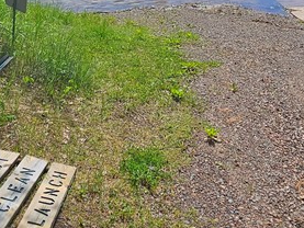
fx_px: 422
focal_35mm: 48
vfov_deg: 25.2
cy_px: -84
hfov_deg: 39.5
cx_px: 124
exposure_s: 1/3168
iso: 50
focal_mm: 2.2
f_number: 2.2
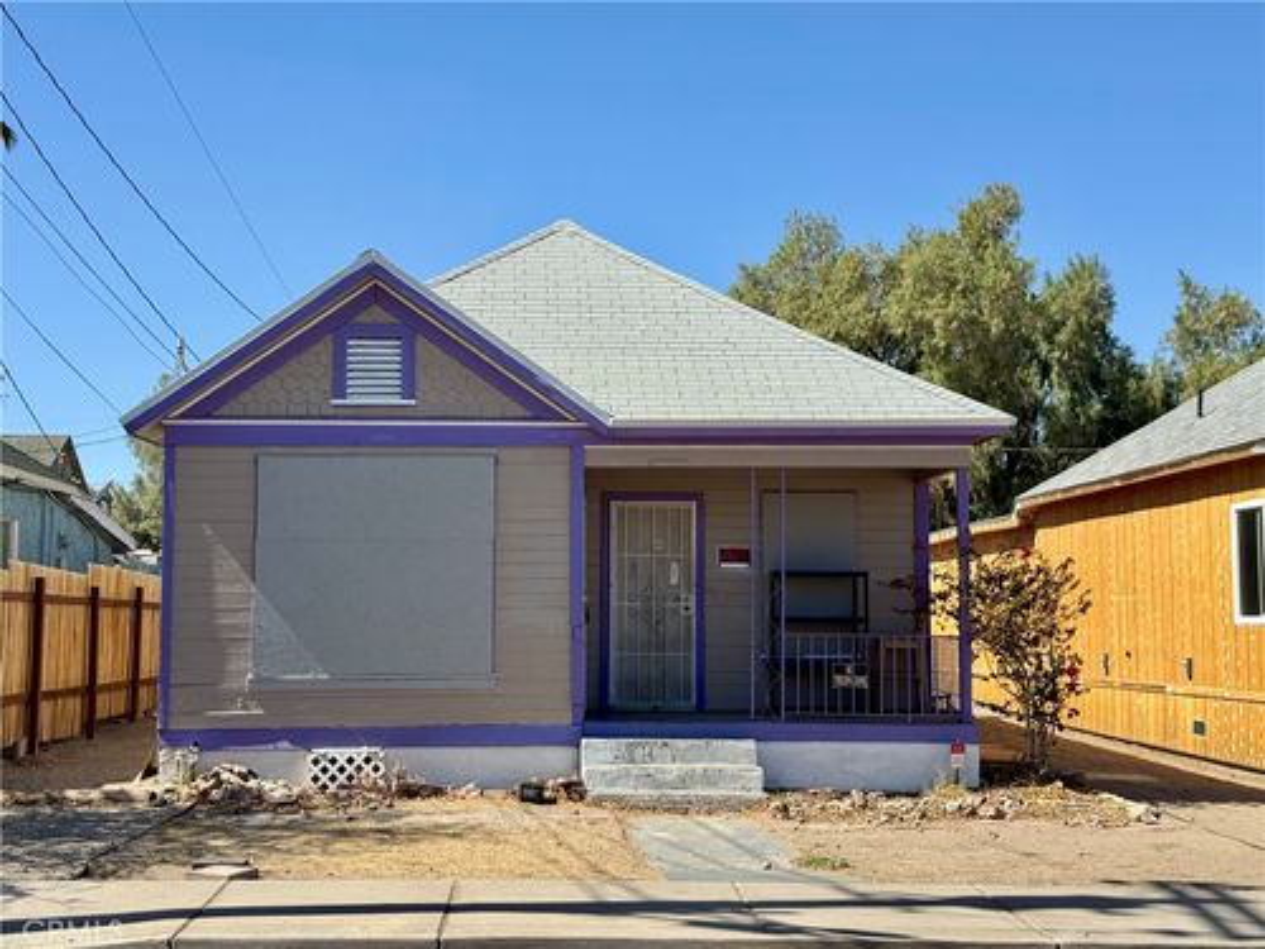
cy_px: 474
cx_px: 632
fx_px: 1754
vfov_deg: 30.3
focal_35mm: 48
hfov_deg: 39.7
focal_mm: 6.76
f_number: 1.78
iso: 64
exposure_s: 1/4608
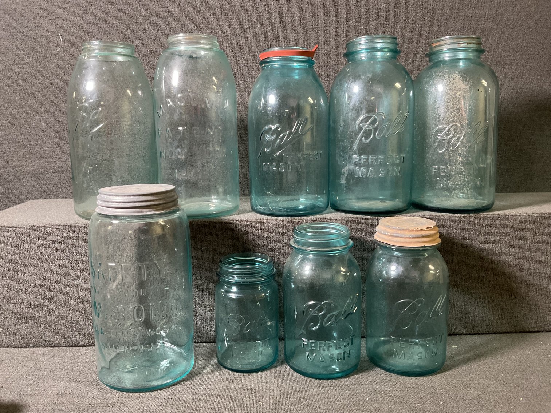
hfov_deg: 61.7
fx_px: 462
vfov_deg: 48.2
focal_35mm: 29
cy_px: 206
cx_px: 276
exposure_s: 1/40
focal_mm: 3
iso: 200
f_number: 1.8
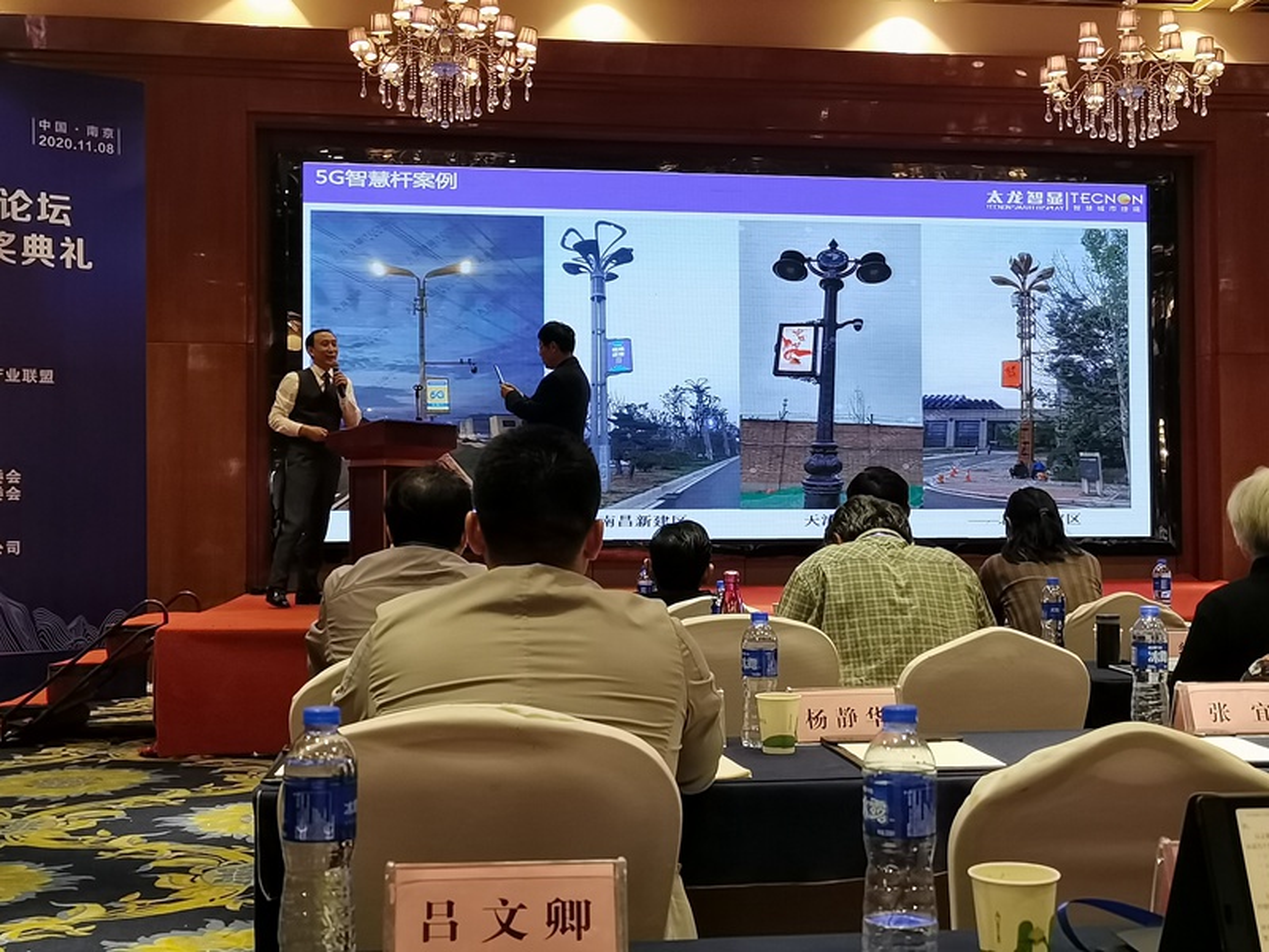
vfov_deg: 34.3
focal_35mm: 42
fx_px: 1540
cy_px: 476
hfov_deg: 44.8
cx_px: 634
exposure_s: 1/100
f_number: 1.8
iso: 200
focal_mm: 5.58
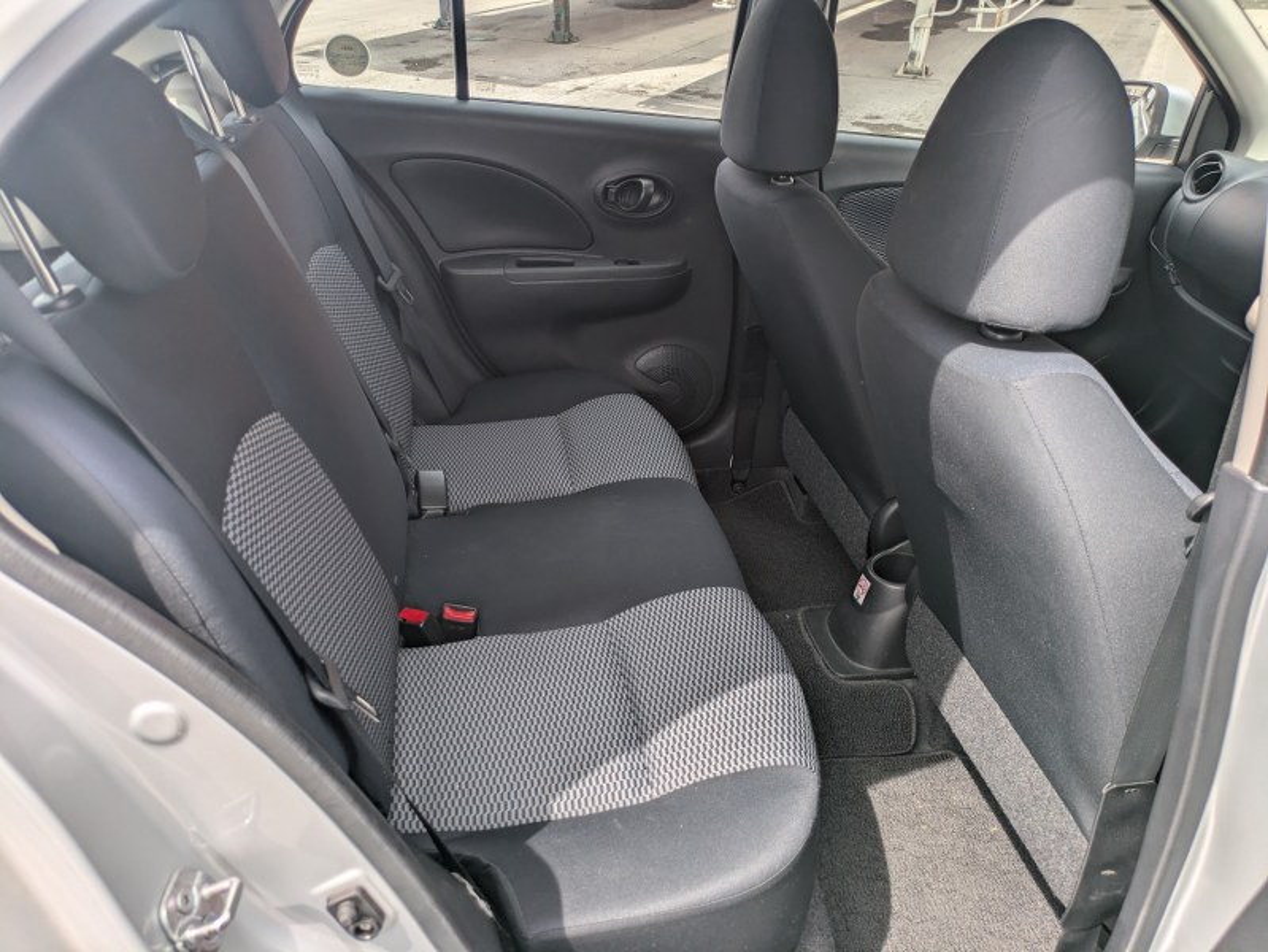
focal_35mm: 25
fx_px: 916
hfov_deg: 69.4
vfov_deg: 54.9
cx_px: 634
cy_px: 476
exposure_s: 1/618
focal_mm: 5.43
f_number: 1.89
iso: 44
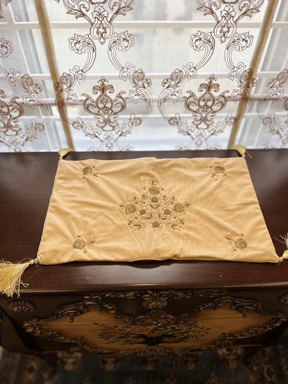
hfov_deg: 53.1
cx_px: 144
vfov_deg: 67.3
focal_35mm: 26
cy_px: 192
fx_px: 288
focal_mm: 5.1
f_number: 1.6
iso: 80
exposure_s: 1/121
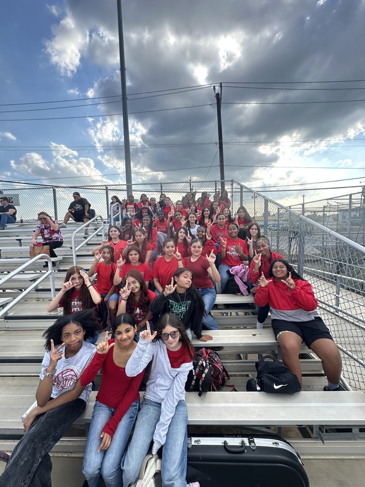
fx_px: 197
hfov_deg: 85.7
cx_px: 182
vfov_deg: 102.1
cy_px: 244
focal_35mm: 14
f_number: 2.2
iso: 40
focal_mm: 2.22
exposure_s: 1/489
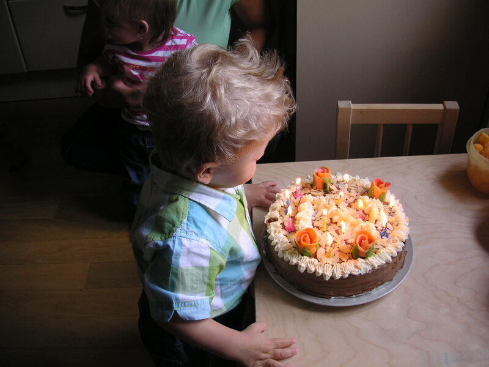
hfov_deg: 50.1
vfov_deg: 38.7
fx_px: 523
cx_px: 244
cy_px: 184
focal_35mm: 37
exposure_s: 1/45
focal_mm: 6.1
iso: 50
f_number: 2.8
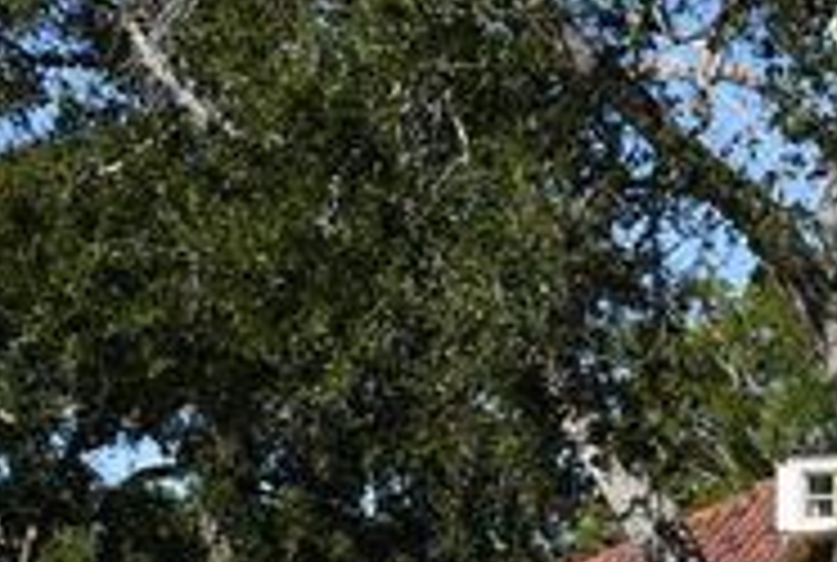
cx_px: 1120
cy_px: 584
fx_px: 3519
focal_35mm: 151
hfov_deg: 13.1
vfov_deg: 9.1
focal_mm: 22
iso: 100
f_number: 9
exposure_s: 1/320
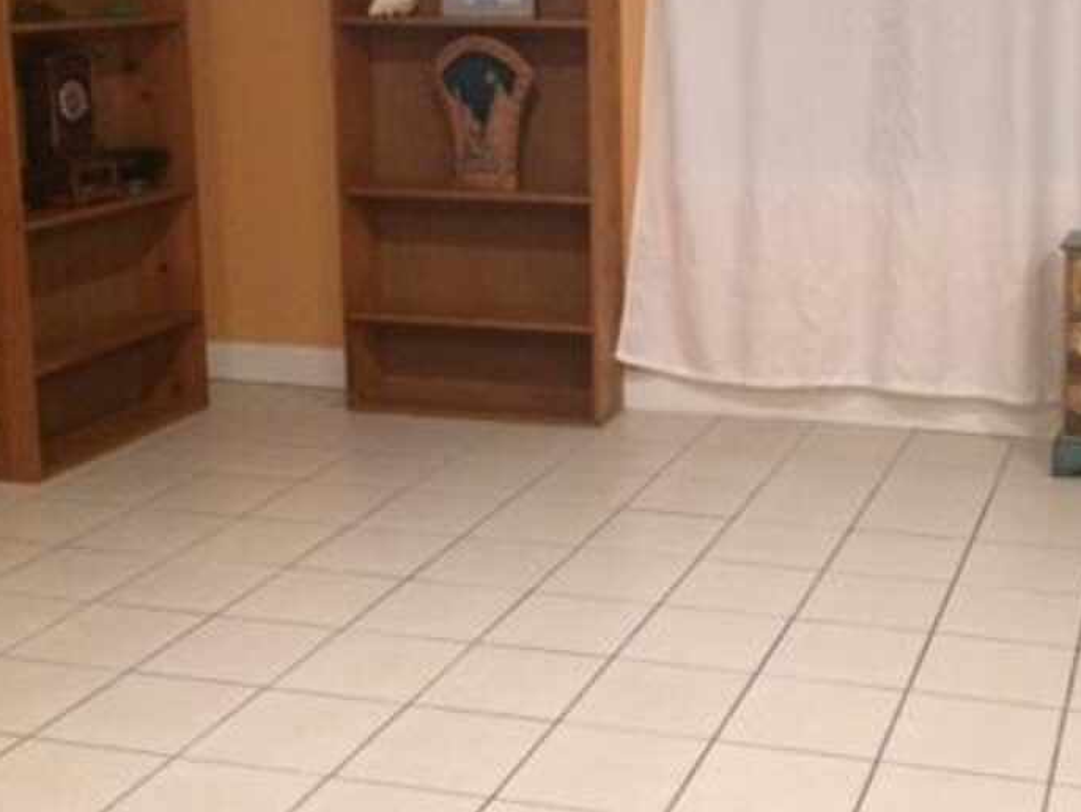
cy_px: 260
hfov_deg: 35.1
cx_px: 746
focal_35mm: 54
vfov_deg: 26.9
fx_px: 1687
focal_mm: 4.15
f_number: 2.2
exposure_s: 1/30
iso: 250
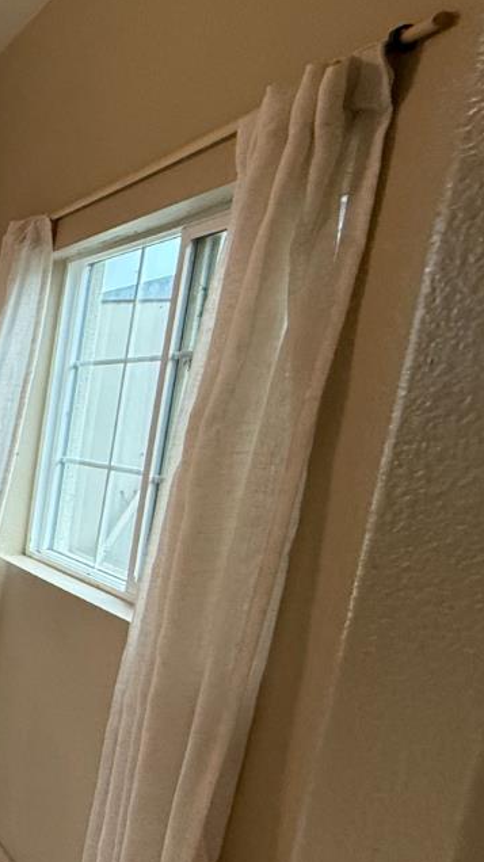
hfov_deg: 18.5
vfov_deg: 54.4
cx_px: -515
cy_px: 559
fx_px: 823
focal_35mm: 36
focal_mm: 2.22
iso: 250
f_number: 2.2
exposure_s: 1/120
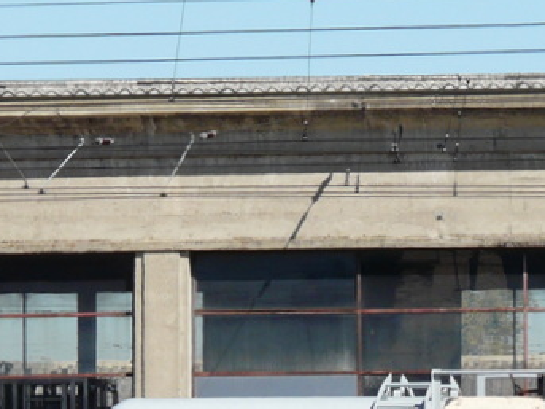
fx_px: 7712
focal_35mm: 490
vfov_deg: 3.0
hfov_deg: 4.0
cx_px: 617
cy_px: 563
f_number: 5.6
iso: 100
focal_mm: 27.6
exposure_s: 1/500
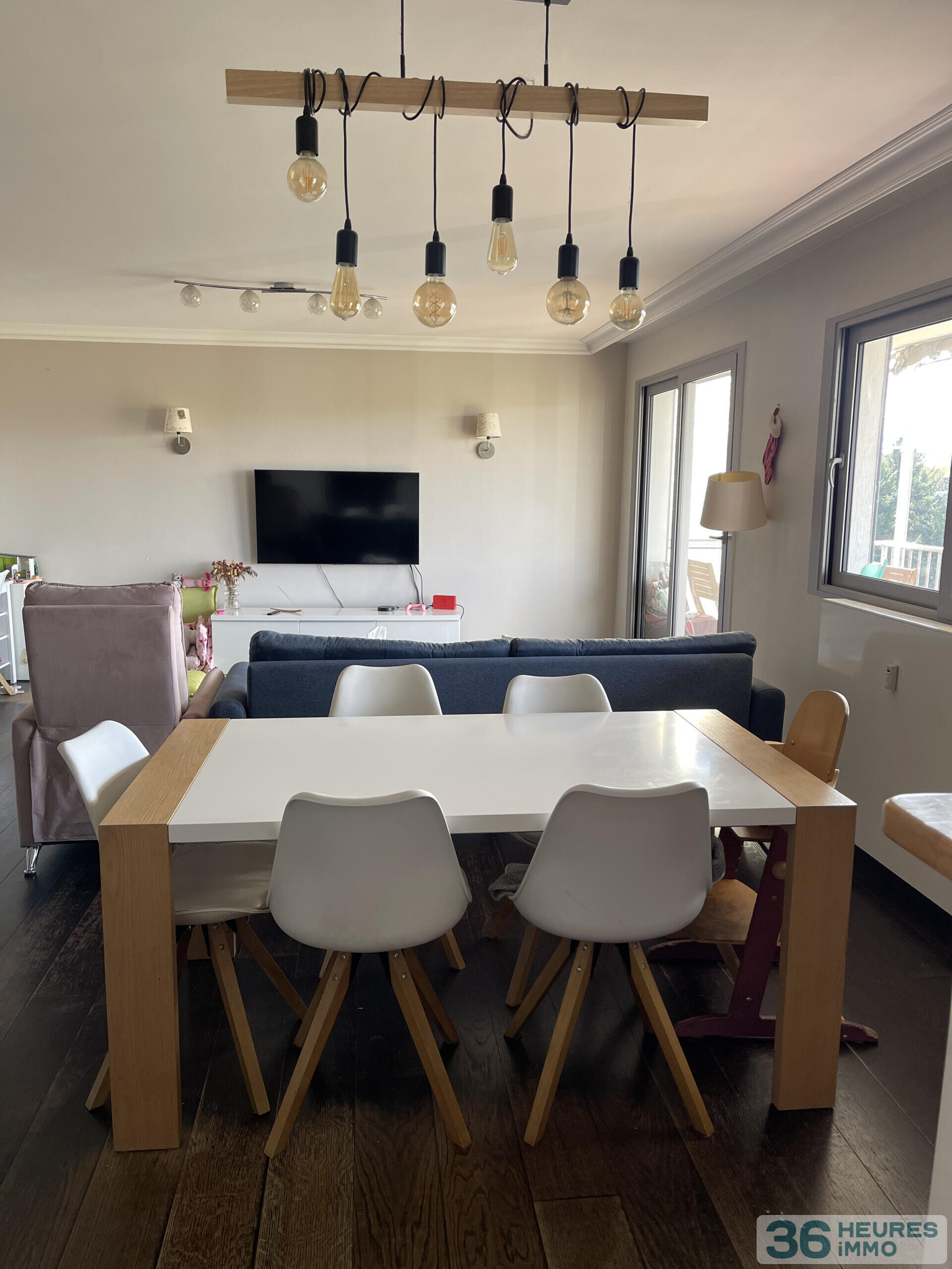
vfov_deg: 69.4
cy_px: 634
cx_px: 476
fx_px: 917
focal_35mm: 25
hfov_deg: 54.9
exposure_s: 1/121
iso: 125
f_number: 1.6
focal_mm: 5.1
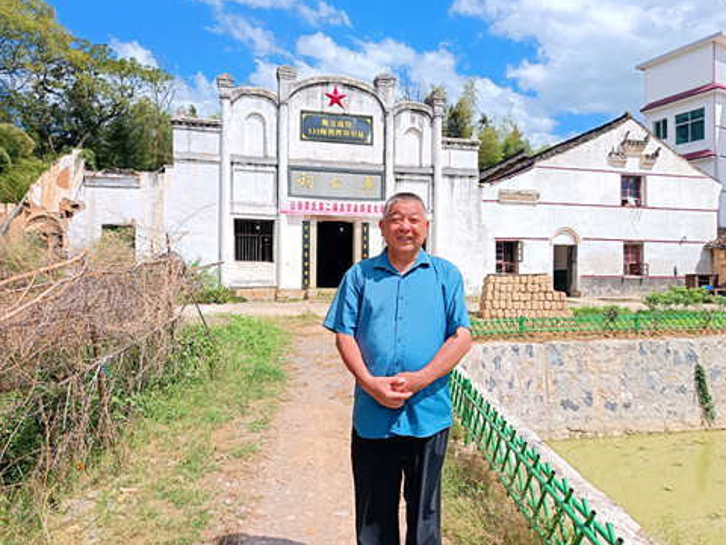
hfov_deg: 69.4
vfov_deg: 54.9
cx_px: 352
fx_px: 524
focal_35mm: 25
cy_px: 266
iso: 100
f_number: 1.75
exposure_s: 1/644
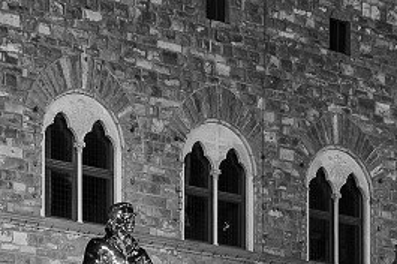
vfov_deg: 8.5
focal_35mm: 156
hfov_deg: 13.2
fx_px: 1718
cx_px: 148
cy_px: 452
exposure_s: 2.5
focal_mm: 24
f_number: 10
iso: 100
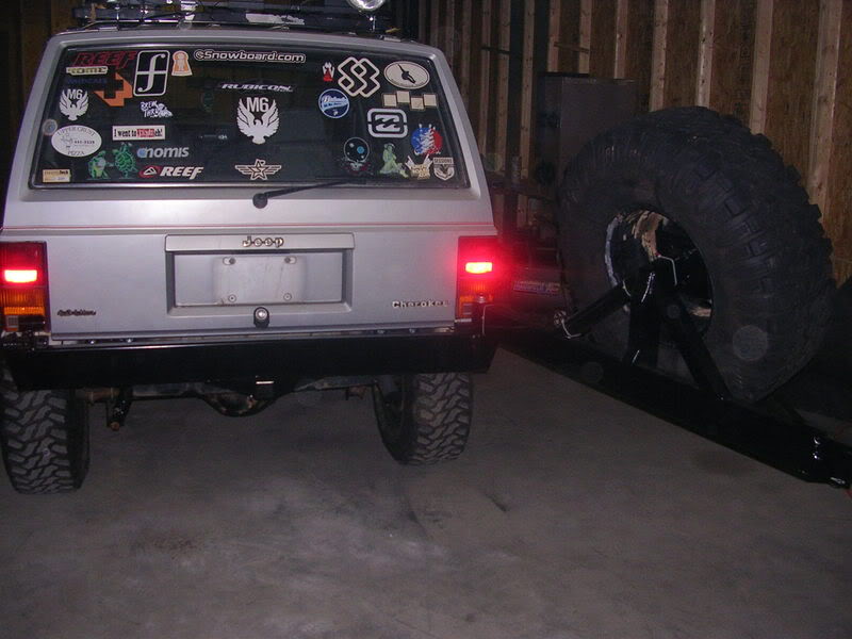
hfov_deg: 49.0
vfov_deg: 37.7
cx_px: 426
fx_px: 935
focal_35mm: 38
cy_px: 320
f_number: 2.8
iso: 117
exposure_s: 1/60.1
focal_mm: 5.8
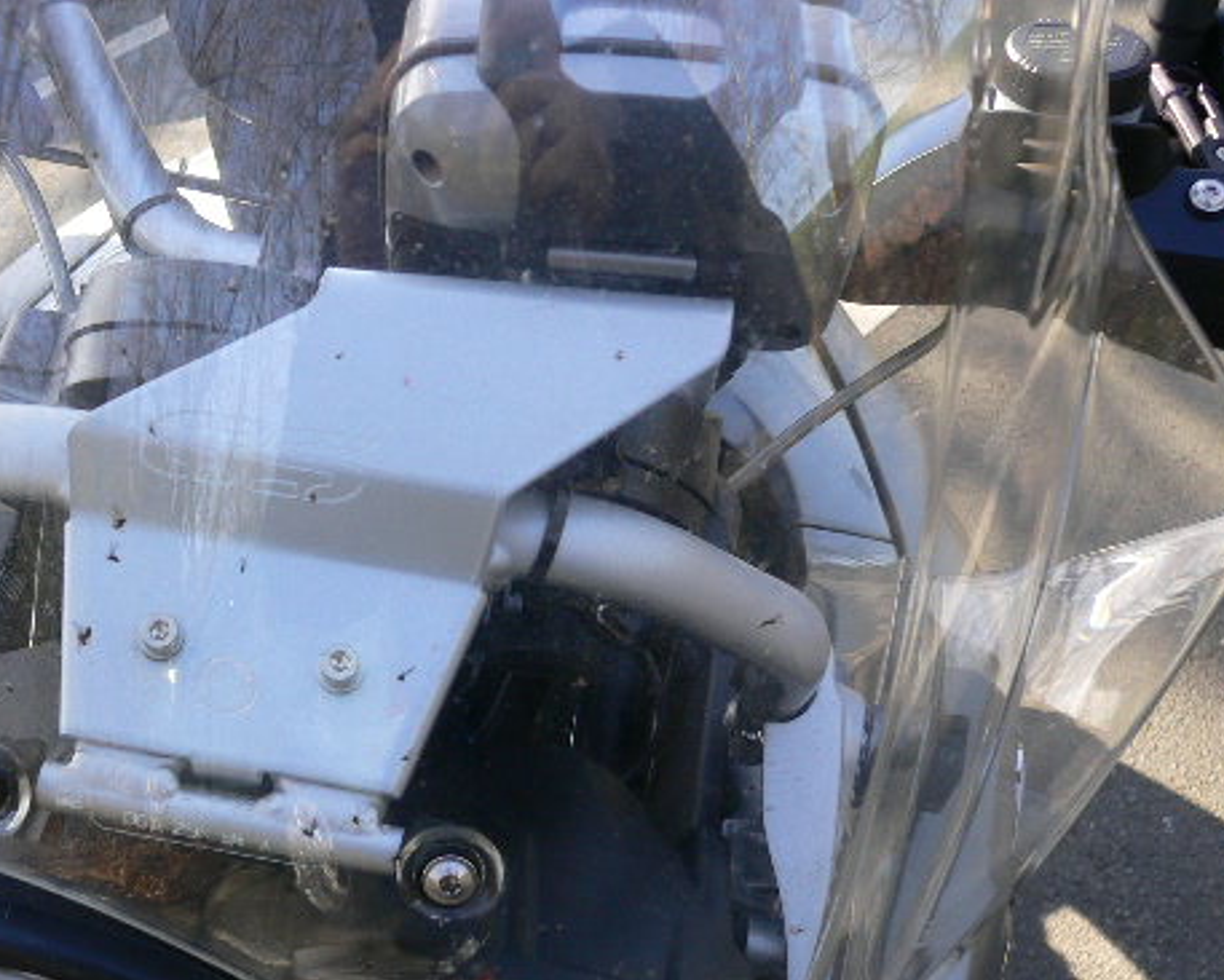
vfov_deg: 27.2
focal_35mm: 56
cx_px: 404
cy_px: 490
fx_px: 2030
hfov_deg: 33.3
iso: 80
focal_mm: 6.8
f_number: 3.1
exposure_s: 1/125
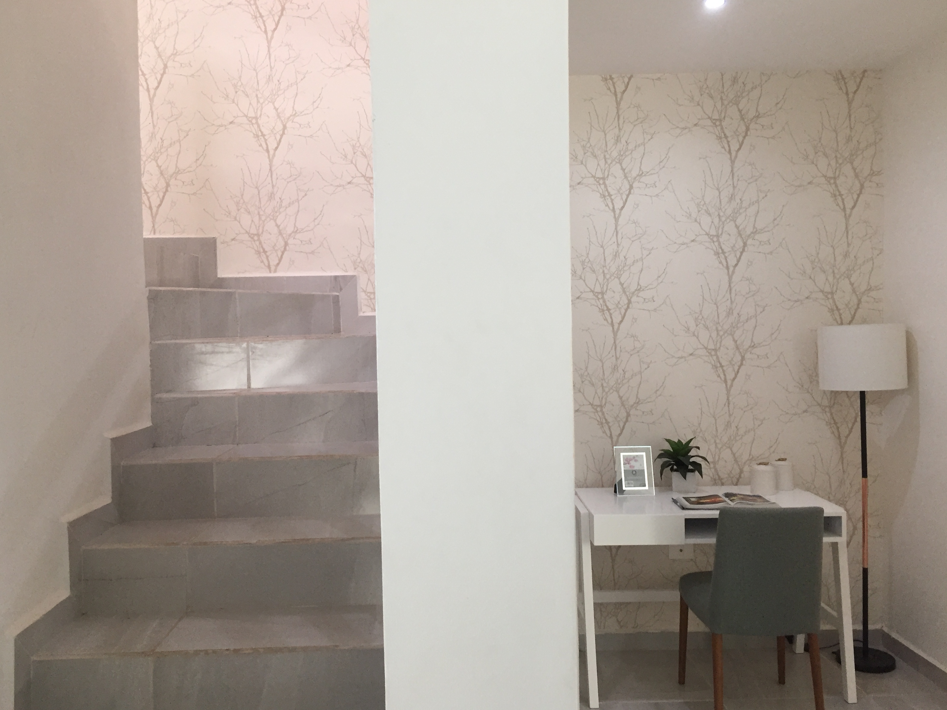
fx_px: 821
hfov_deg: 60.0
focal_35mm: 30
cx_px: 463
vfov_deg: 46.8
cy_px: 361
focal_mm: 4.15
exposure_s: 1/30
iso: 50
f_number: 2.2
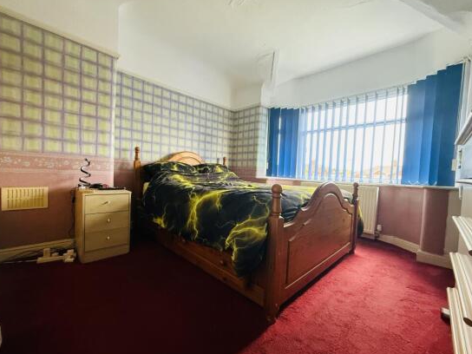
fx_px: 205
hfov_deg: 98.1
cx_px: 227
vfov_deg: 81.7
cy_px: 181
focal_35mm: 15
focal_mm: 2.22
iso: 640
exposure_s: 1/60
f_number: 2.2
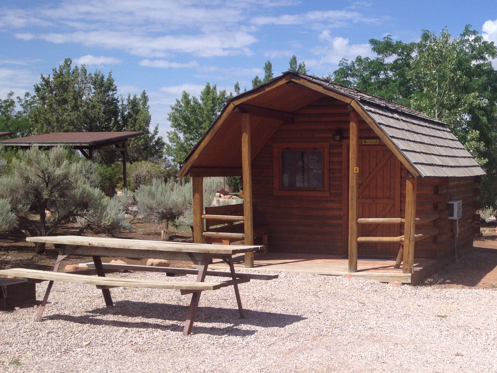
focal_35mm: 53
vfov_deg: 27.4
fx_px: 761
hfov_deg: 35.4
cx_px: 373
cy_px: 241
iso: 50
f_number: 2.4
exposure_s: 1/2123
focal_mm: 4.28
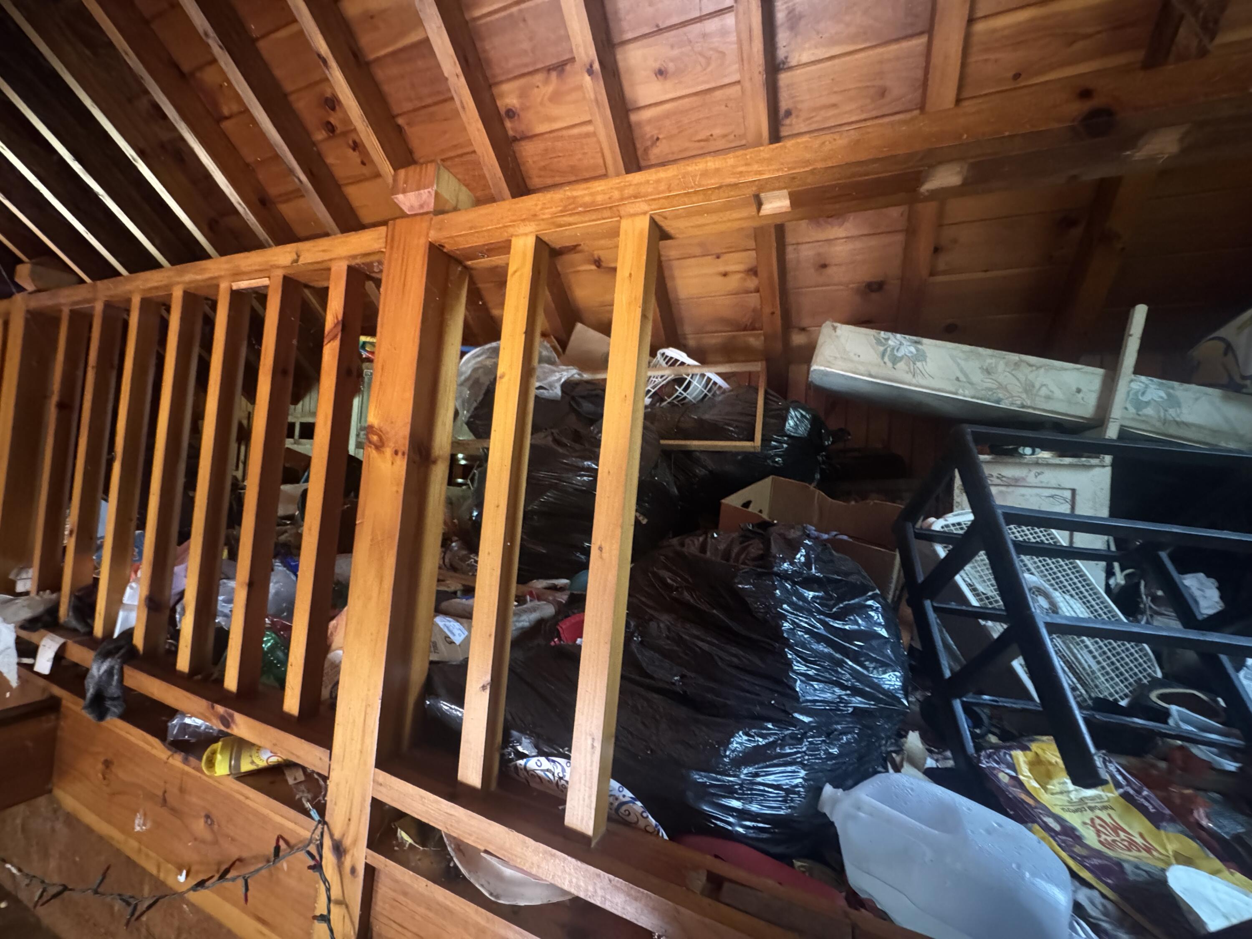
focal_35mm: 14
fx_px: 506
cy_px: 470
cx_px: 626
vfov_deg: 85.7
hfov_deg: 102.1
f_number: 2.2
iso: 1600
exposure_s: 1/33
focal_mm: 2.22
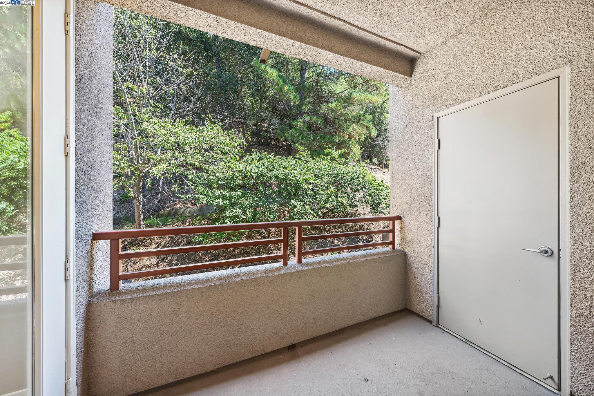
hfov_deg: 112.6
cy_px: 198
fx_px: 198
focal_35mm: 12
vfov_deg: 90.0
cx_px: 297
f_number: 9
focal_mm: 12
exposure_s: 1/15
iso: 160
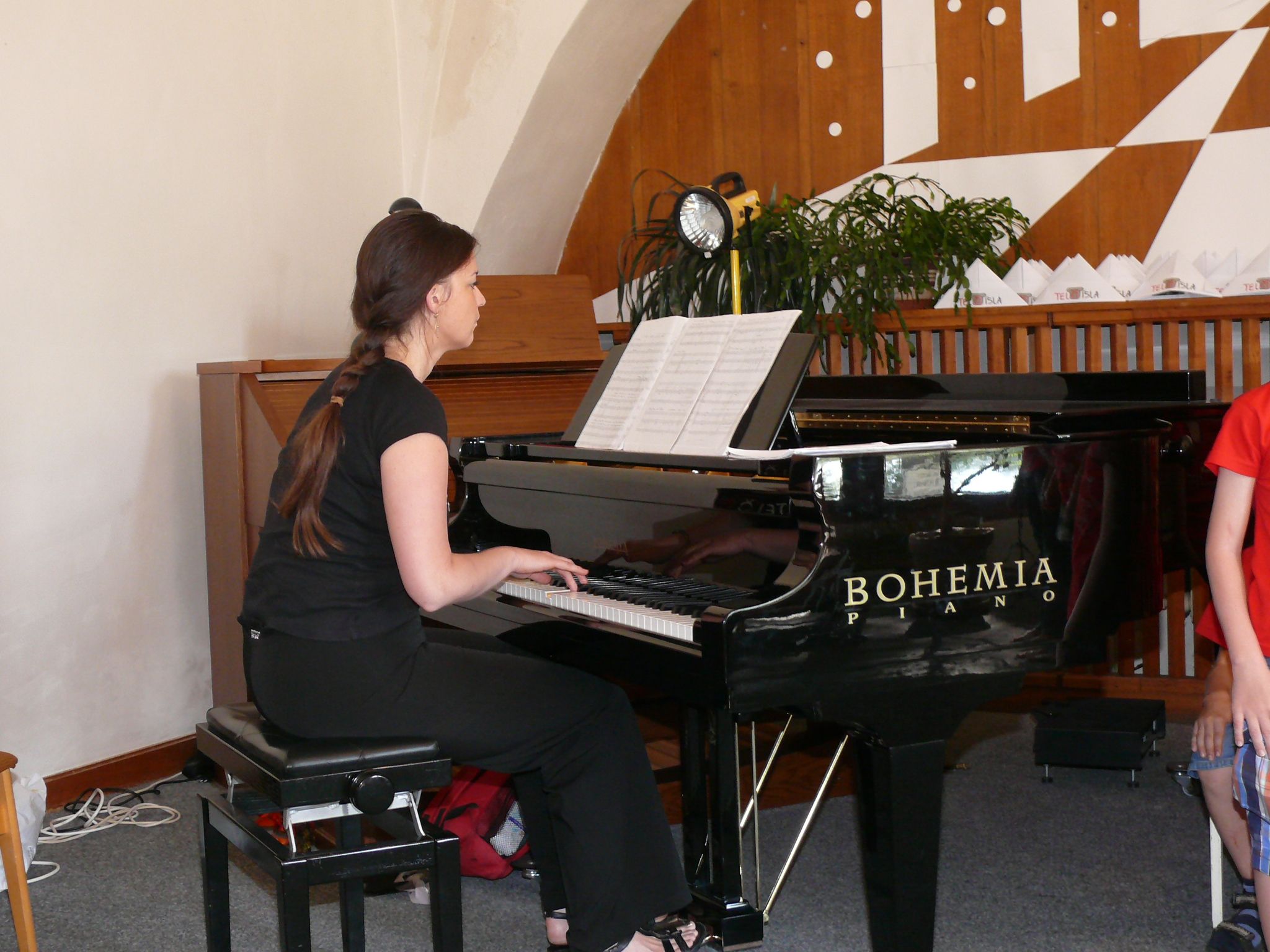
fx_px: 1834
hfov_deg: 38.2
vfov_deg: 29.1
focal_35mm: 50
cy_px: 476
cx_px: 635
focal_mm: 9.2
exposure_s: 1/30
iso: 200
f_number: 3.2
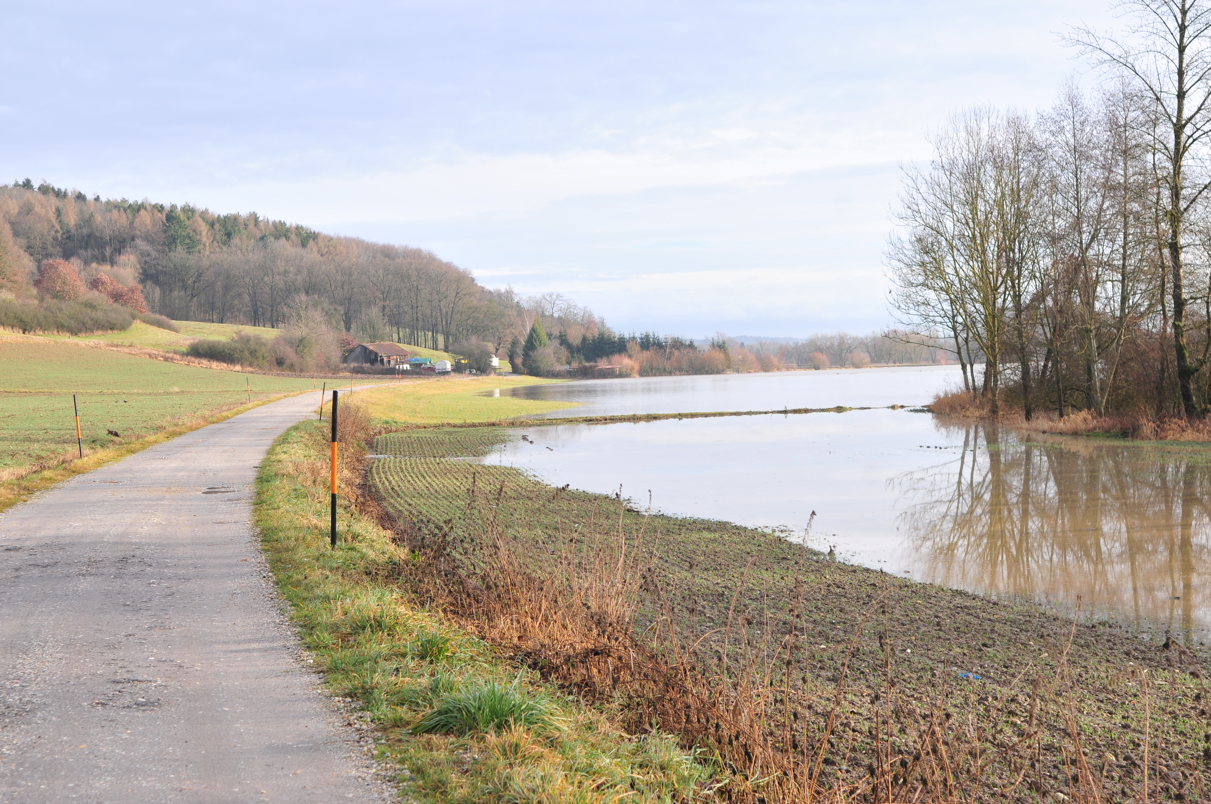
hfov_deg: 33.4
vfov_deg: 22.6
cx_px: 606
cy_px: 402
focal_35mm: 60
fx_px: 2016
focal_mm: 40
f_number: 11
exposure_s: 1/160
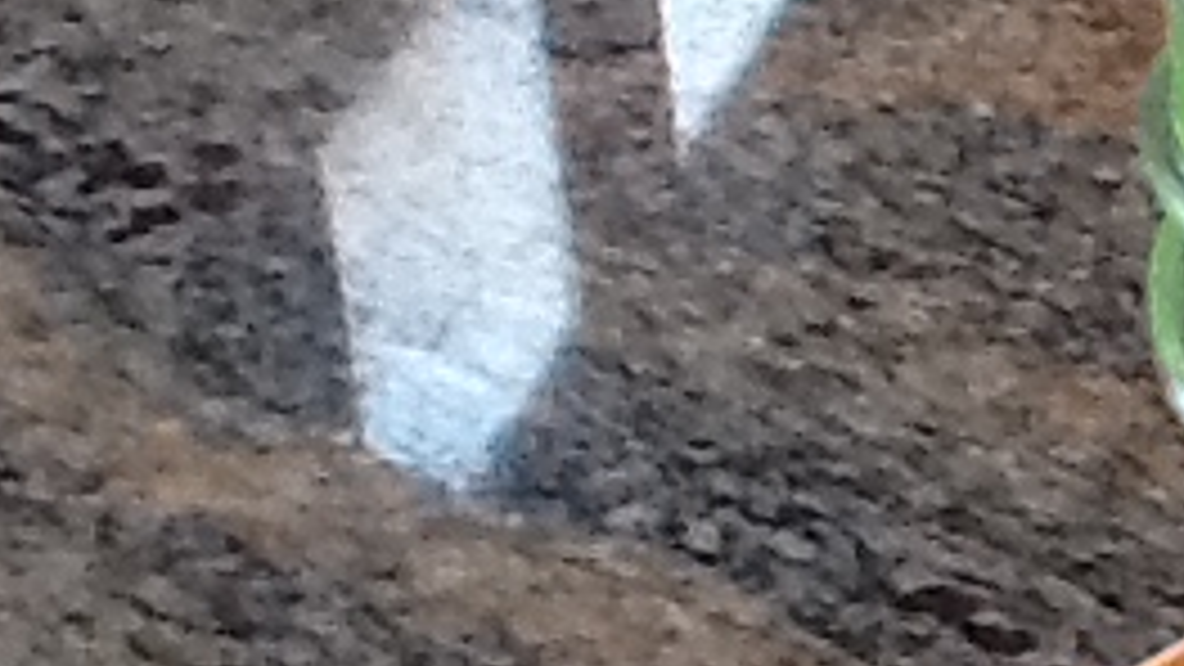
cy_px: 720
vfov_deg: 6.9
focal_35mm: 175
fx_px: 5495
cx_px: 2075
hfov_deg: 11.5
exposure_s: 1/30
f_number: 2.4
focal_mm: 2.03
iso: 160
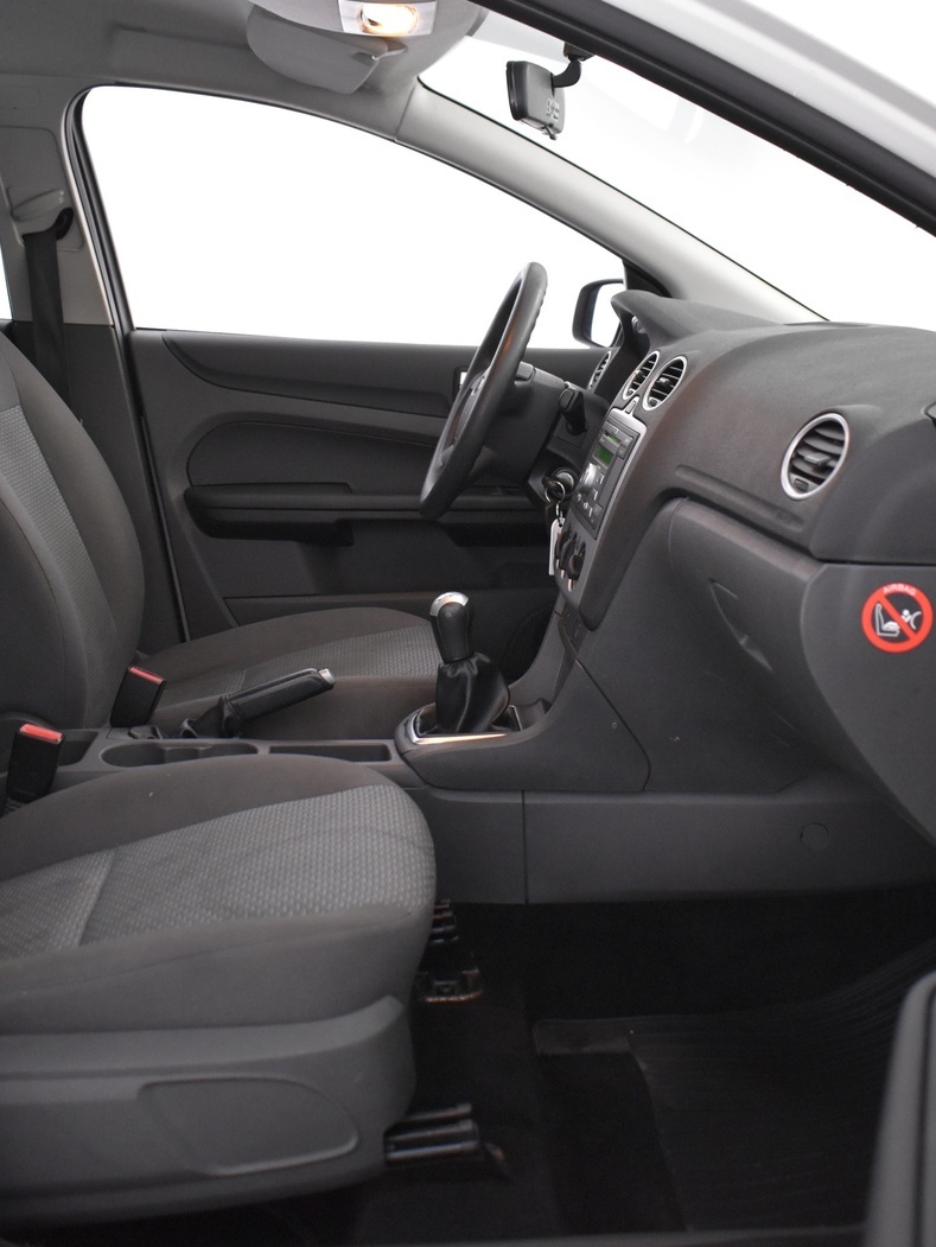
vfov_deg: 46.8
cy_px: 609
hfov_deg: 35.9
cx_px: 533
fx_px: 1441
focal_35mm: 40
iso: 2000
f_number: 3.5
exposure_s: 1/30
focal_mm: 18
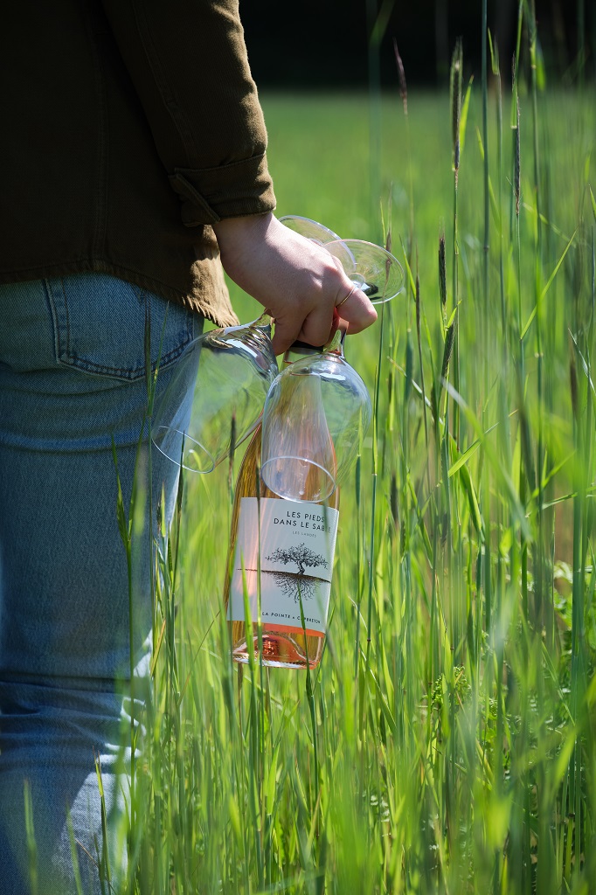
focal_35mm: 107
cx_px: 298
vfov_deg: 19.1
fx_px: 2659
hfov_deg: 12.8
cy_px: 448
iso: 160
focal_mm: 71.5
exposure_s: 1/2000
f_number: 3.2
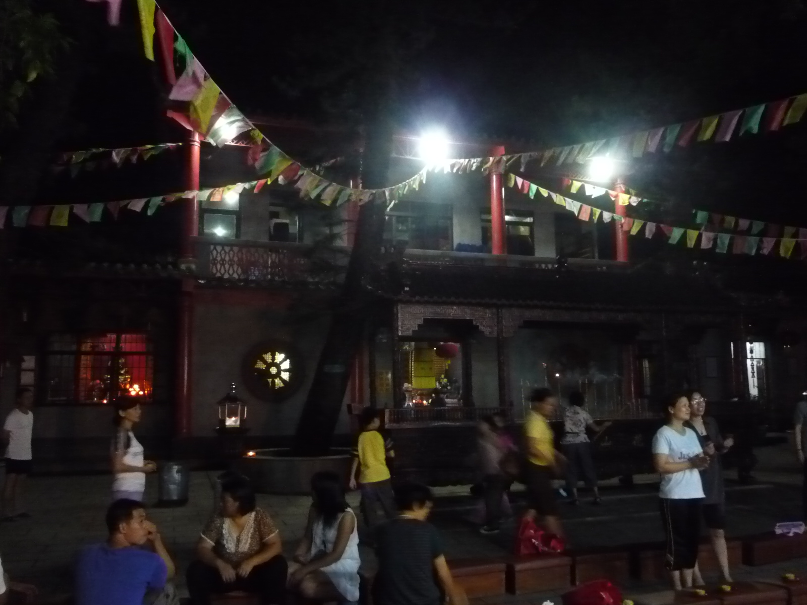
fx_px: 699
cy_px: 302
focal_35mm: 30
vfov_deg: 46.8
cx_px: 404
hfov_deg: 60.0
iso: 800
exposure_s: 1/8
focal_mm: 5.2
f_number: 3.3
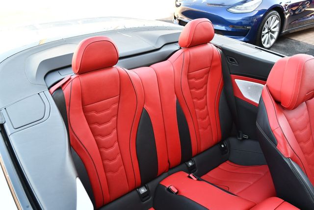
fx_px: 314
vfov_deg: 36.9
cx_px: 157
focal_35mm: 36
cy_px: 105
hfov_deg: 53.1
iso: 400
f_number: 4
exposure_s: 1/250
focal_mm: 18
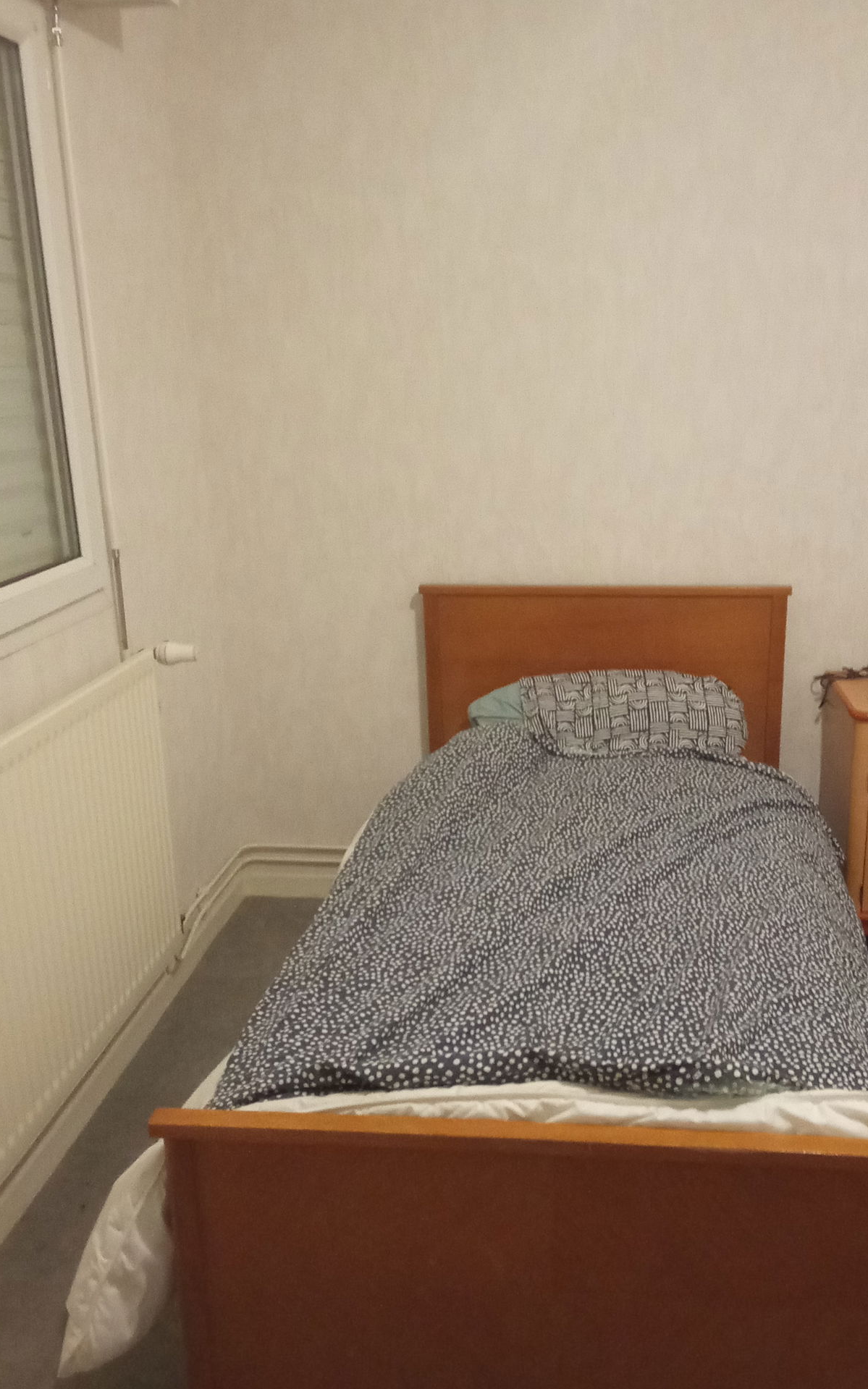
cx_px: 524
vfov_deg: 58.1
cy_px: 730
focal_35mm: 33
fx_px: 1249
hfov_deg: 38.1
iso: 1600
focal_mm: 2.87
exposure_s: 1/16.7
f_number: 2
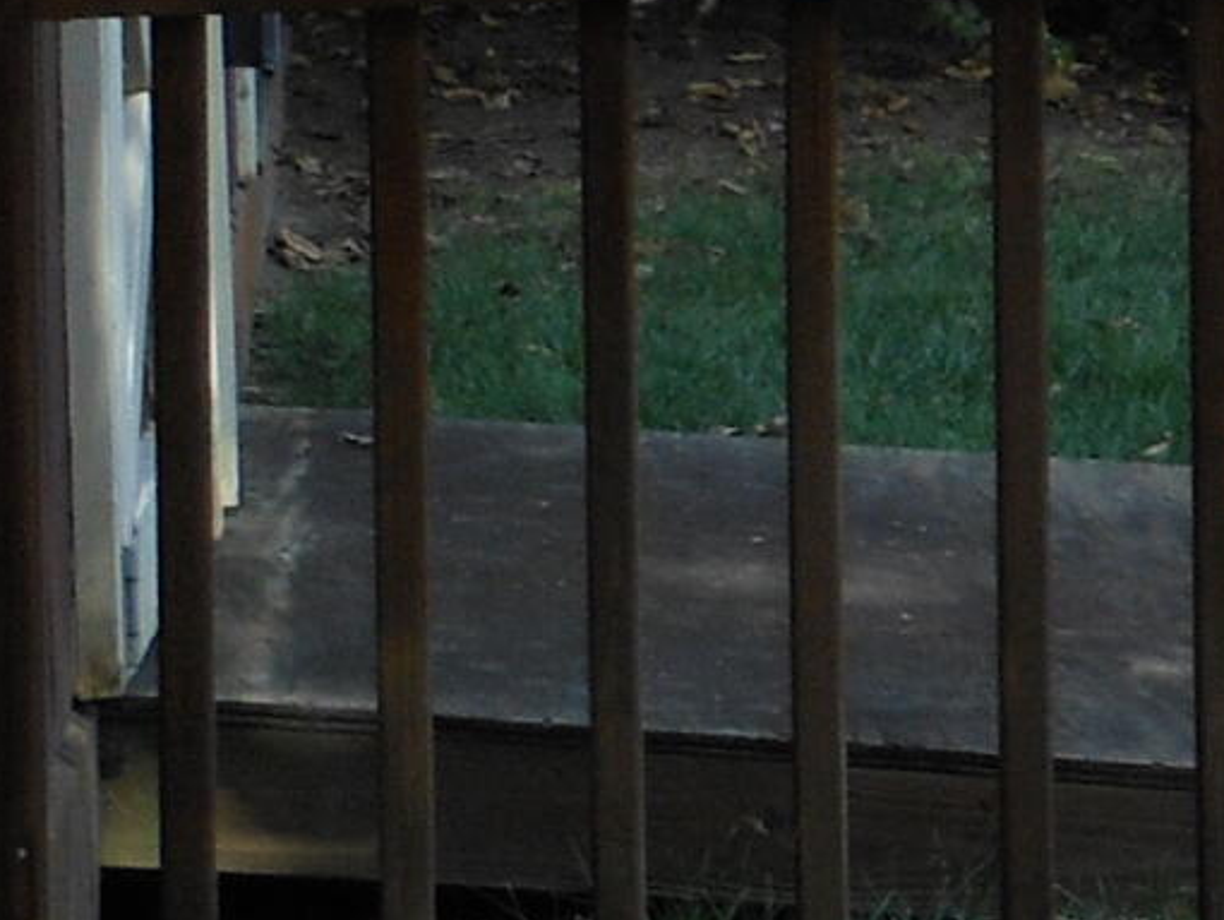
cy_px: -447
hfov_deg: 9.0
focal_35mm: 194
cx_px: 3086
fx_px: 6863
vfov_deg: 7.5
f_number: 4
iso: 80
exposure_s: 1/125
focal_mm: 5.9
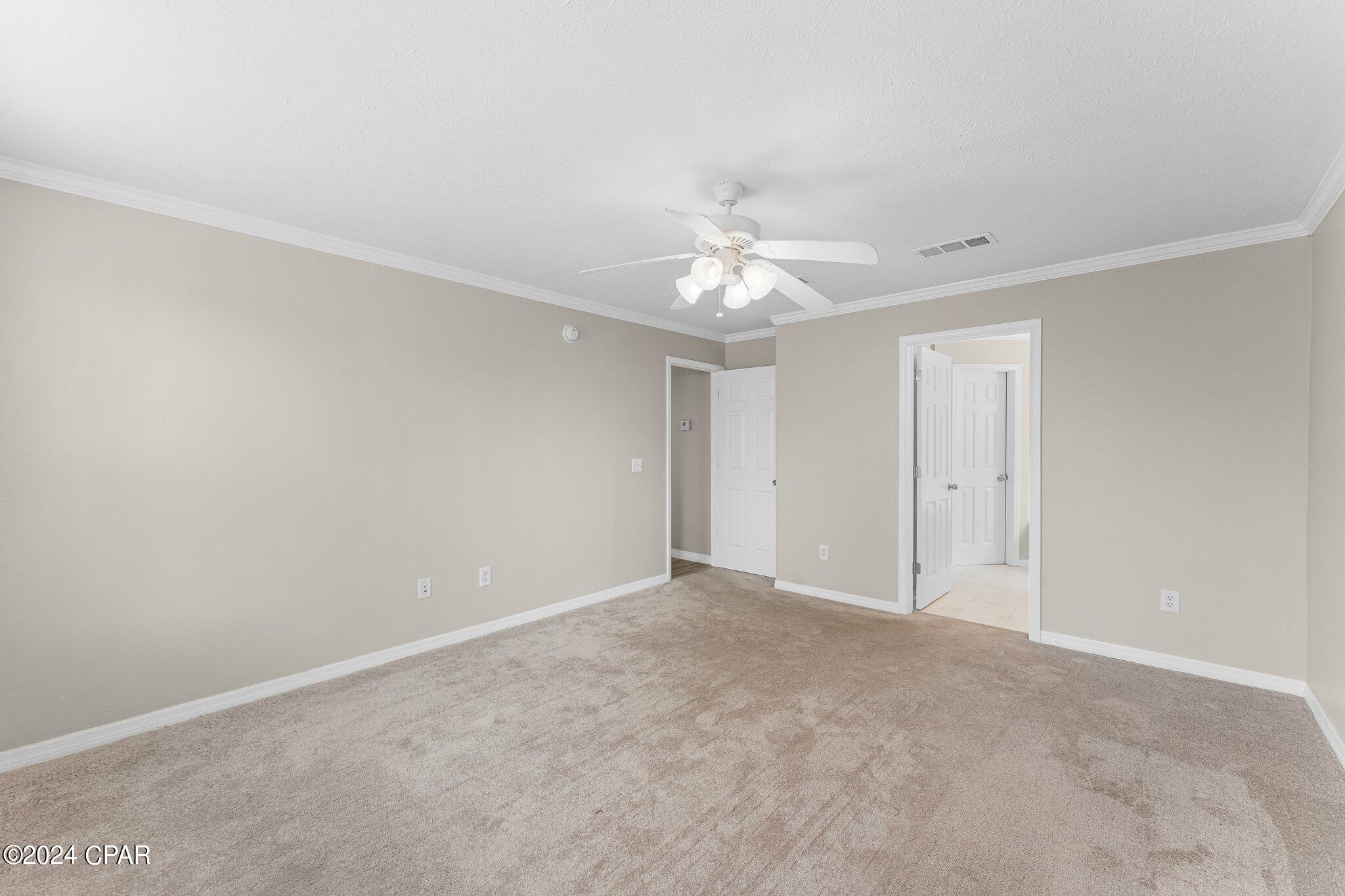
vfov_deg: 81.2
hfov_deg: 104.3
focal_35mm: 14
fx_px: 523
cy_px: 448
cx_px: 672
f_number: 9
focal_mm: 14
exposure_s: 1/30
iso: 400
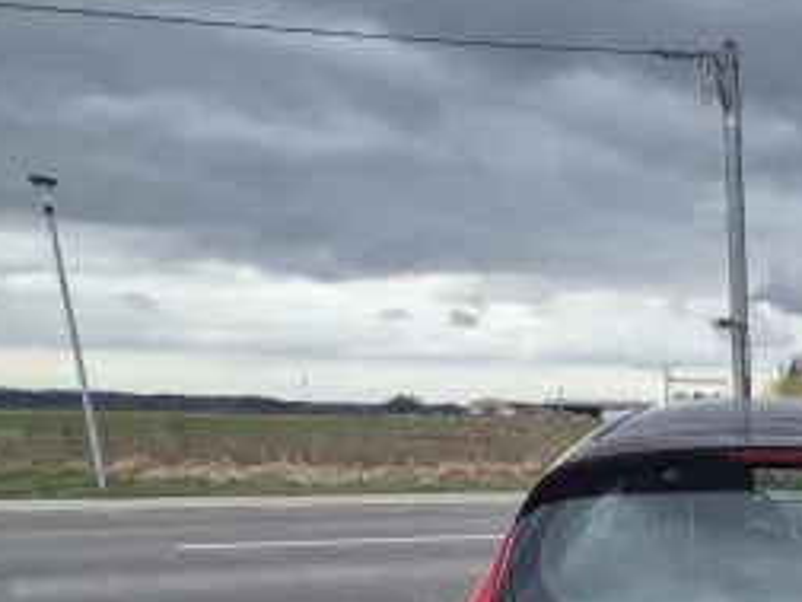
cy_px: 640
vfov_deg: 37.1
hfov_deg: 46.6
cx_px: 796
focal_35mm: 33
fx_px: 765
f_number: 2.2
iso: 50
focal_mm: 2.2
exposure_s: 1/812
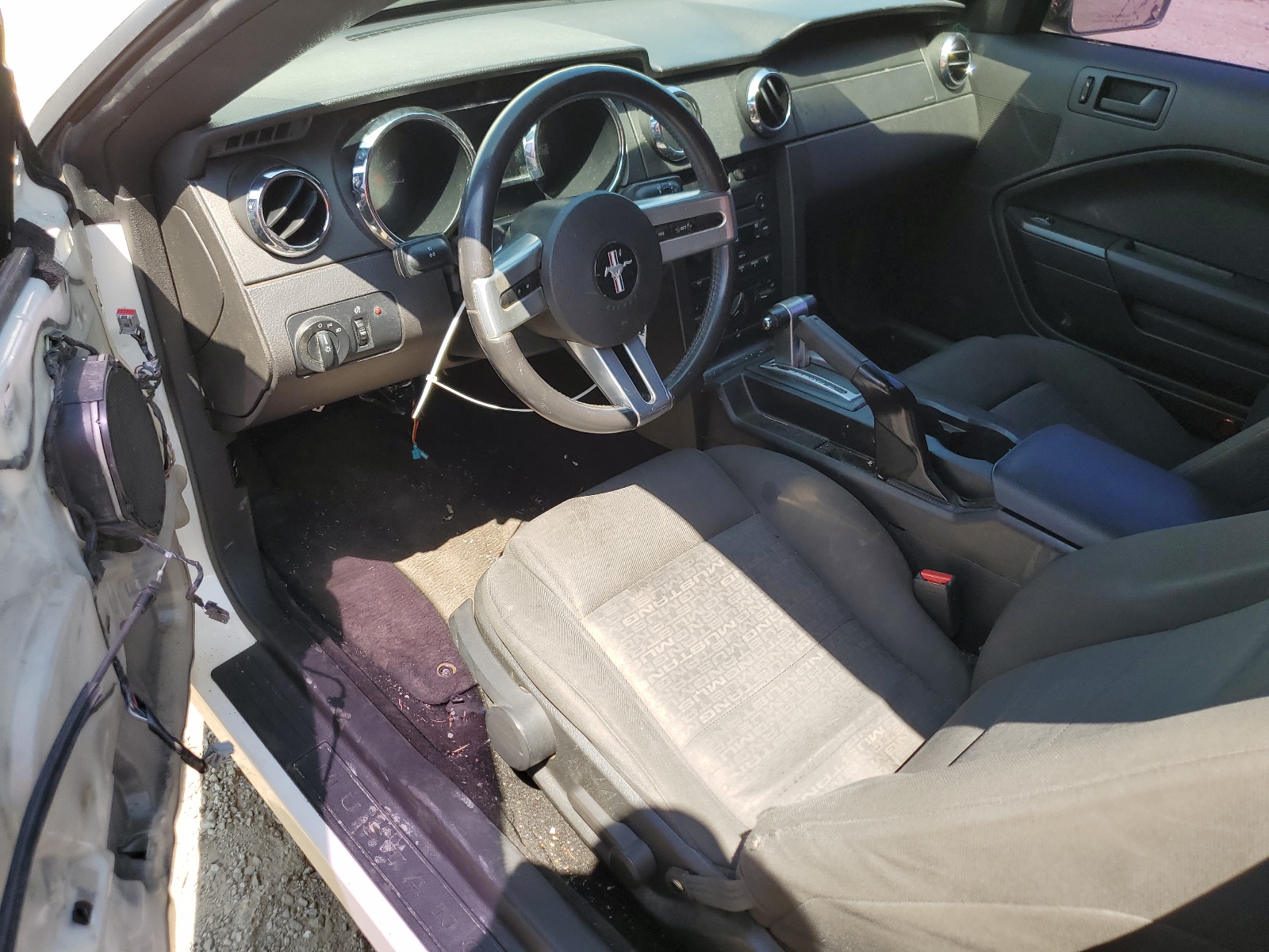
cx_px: 634
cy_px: 476
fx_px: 953
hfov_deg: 67.3
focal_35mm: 26
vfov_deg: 53.1
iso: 50
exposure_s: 1/476
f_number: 1.5
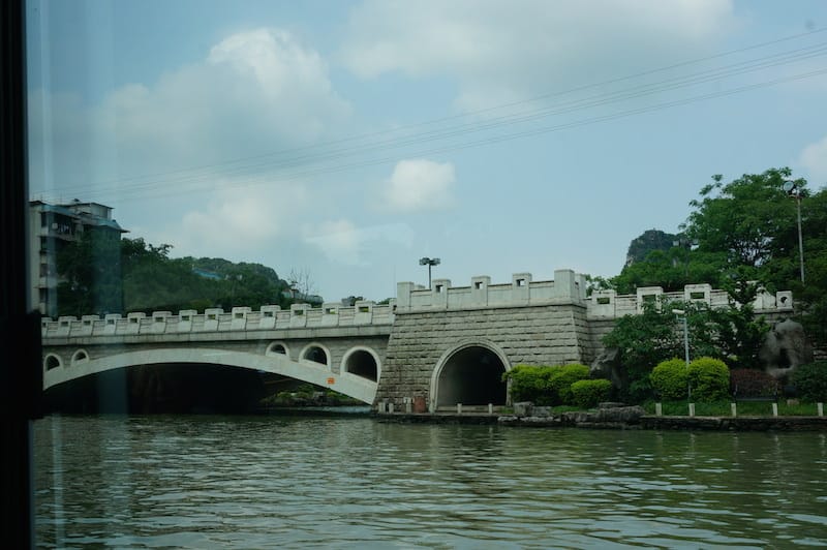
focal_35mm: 38
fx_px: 861
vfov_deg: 35.4
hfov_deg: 51.3
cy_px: 275
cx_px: 414
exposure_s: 1/200
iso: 200
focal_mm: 25
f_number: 13
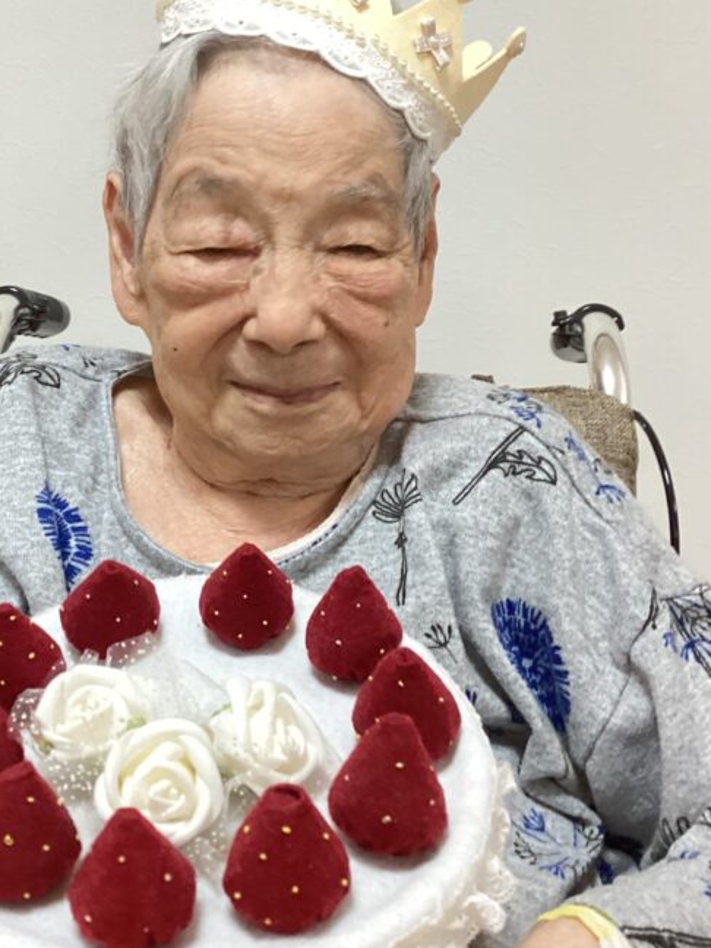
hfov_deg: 29.5
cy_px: 396
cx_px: 256
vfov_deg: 38.8
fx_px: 1342
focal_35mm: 49
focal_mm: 3.3
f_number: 2.4
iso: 320
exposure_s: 1/25
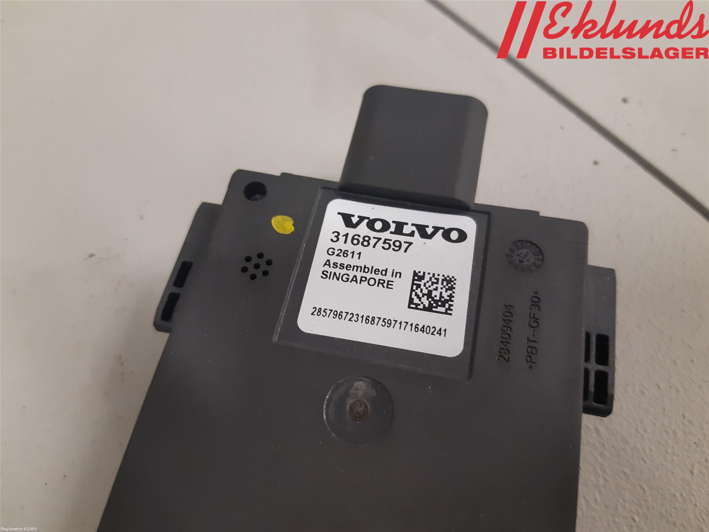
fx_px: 533
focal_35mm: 26
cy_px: 266
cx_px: 354
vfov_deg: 53.1
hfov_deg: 67.3
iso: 160
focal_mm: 3.93
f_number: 1.7
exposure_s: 1/50
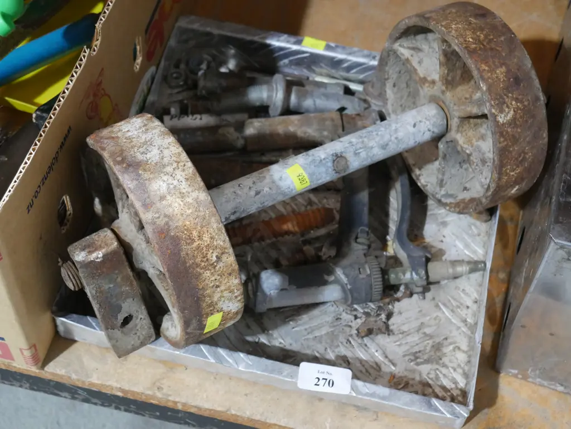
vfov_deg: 24.4
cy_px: 214
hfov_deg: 32.2
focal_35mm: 60
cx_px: 286
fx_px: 990
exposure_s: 1/40
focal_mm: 30
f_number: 5.4
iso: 3200
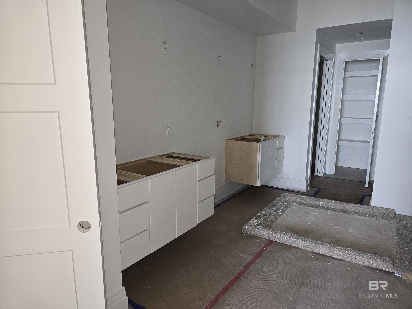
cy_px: 154
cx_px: 206
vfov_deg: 58.9
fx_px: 274
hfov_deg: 73.9
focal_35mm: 23
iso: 100
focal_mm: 6.3
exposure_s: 1/24
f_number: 1.7
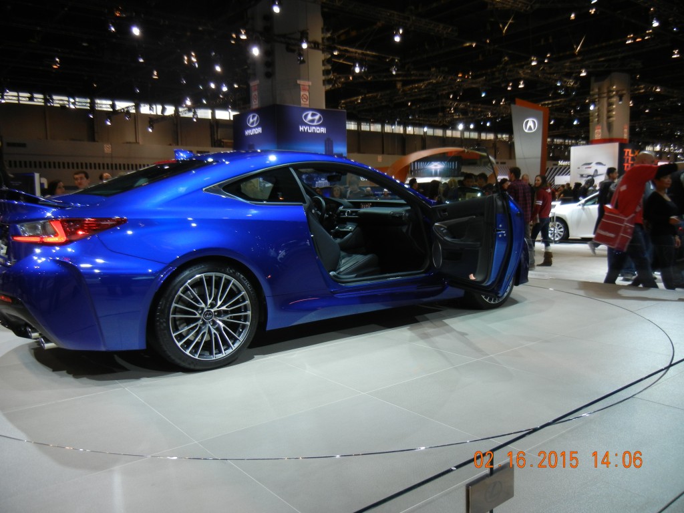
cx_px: 342
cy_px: 256
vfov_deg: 46.8
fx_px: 593
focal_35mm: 30
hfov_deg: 60.0
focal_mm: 5.4
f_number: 3.5
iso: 161
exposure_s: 1/60
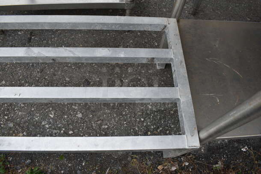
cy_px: 87
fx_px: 196
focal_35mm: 27
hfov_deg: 67.3
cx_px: 130
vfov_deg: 48.0
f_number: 6.3
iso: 200
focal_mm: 18
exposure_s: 1/200
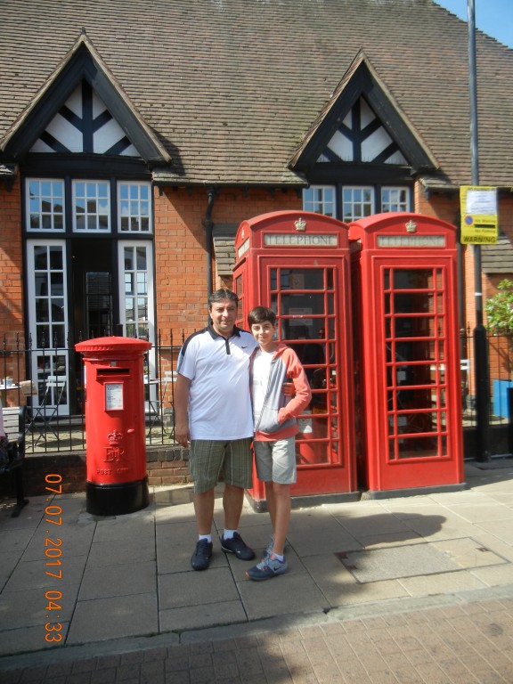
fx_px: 593
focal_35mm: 30
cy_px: 342
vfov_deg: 60.0
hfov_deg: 46.8
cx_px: 256
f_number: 3.5
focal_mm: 5.4
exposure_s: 1/791
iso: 160
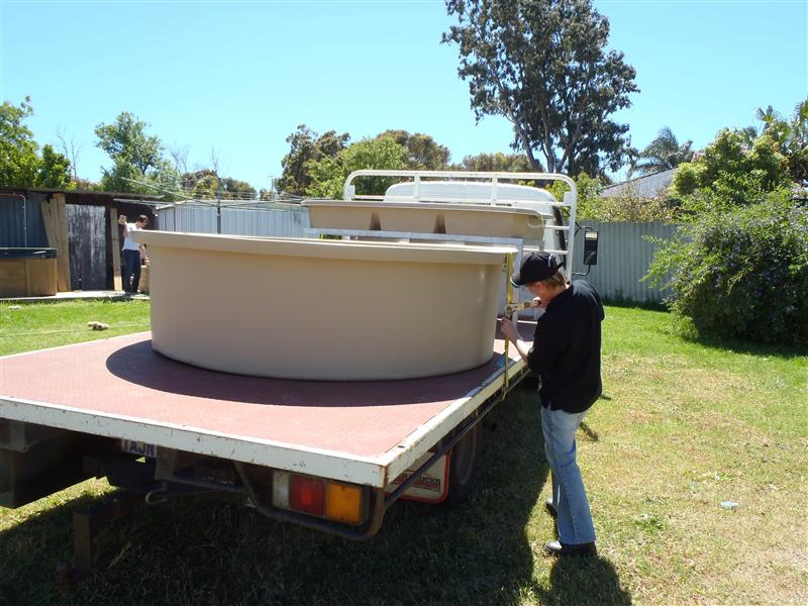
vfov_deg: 49.7
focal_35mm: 28
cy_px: 303
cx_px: 404
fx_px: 654
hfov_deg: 63.4
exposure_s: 1/250
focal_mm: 5
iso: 80
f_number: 3.9
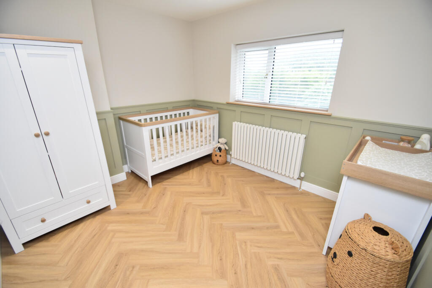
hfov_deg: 100.4
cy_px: 144
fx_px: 180
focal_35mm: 15
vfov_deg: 77.3
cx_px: 216
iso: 800
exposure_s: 1/125
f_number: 3.5
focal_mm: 10
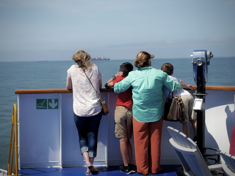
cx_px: 118
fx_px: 489
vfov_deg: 20.5
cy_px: 88
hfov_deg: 27.0
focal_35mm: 72
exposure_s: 1/800
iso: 200
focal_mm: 36
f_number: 7.1
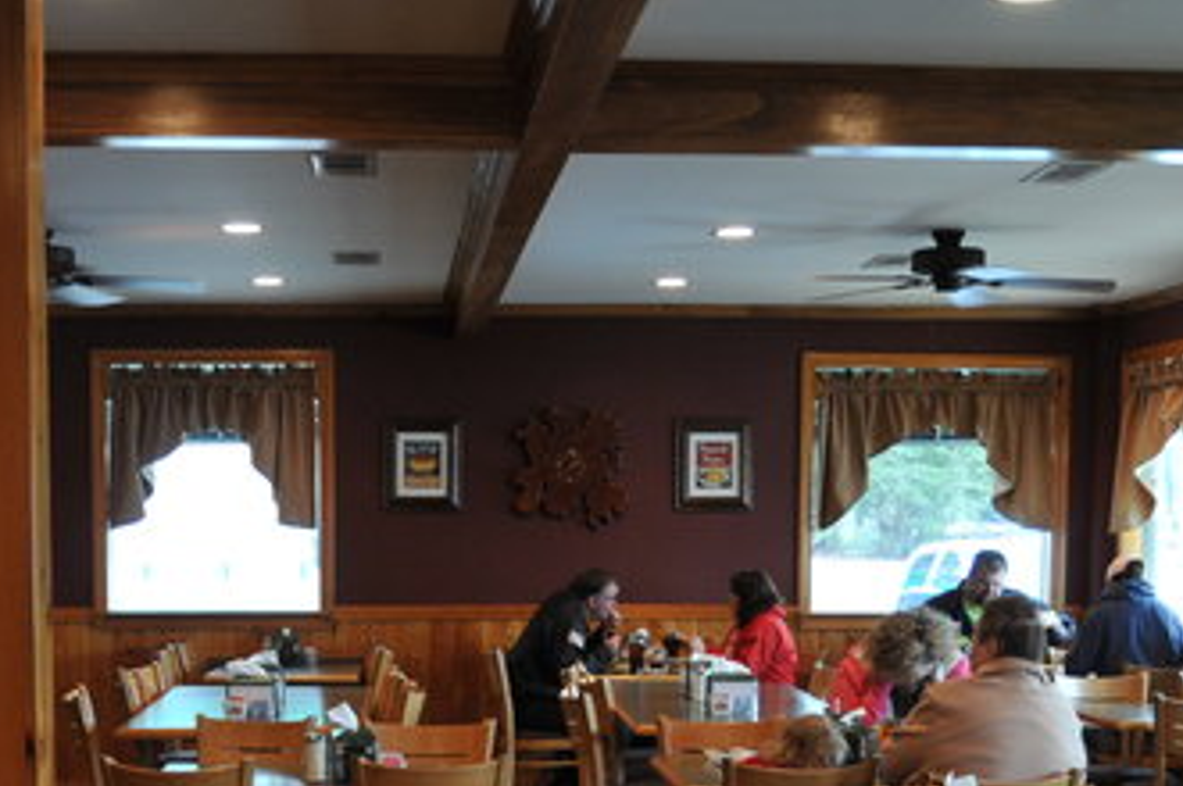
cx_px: 472
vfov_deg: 22.7
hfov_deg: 34.4
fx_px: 1904
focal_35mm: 58
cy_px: 716
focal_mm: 16
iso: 560
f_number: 3.5
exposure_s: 1/30
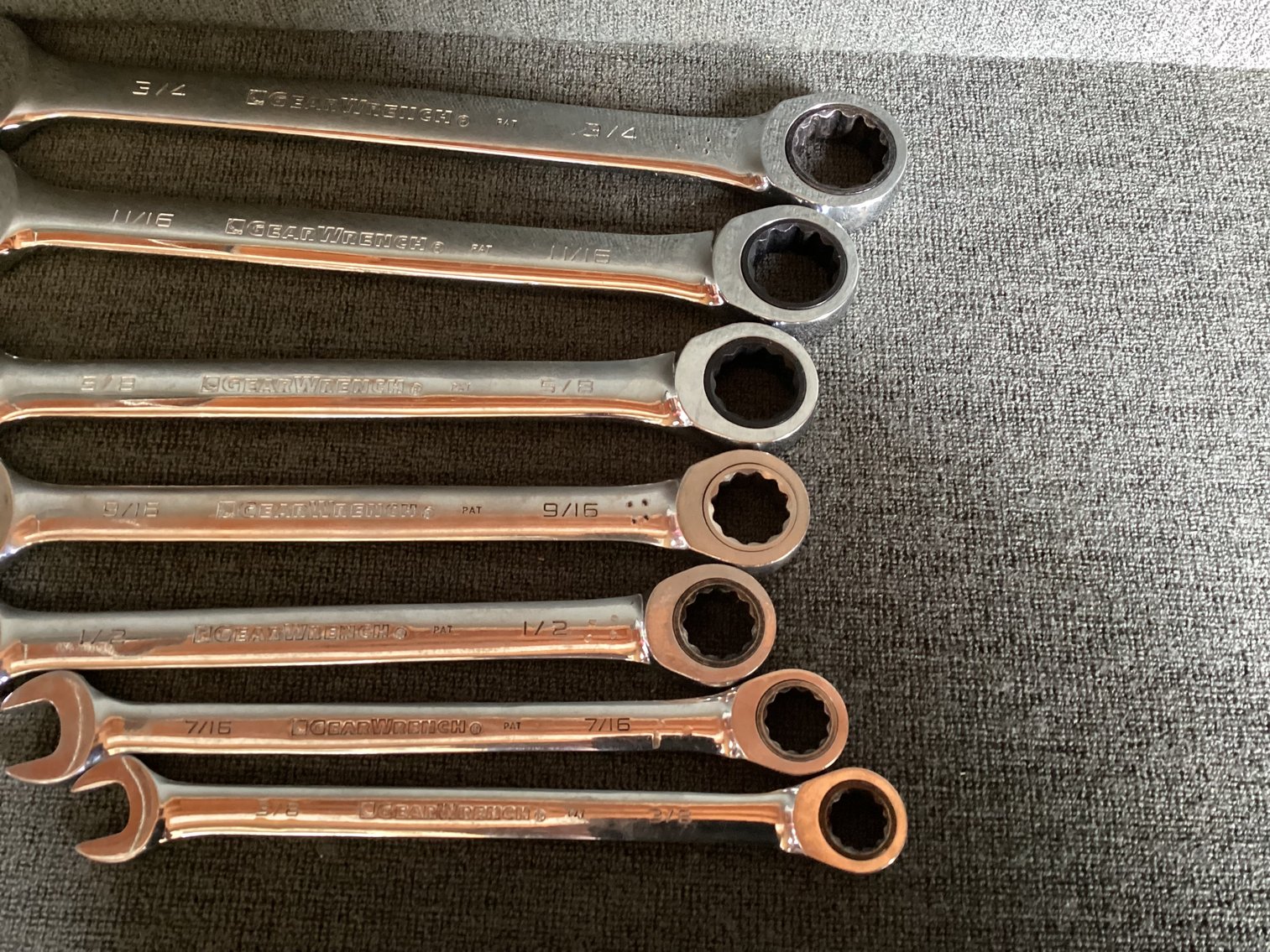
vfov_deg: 45.4
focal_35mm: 31
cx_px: 635
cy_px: 476
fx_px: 1137
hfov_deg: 58.3
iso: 400
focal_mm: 3.3
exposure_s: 1/25
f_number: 2.4
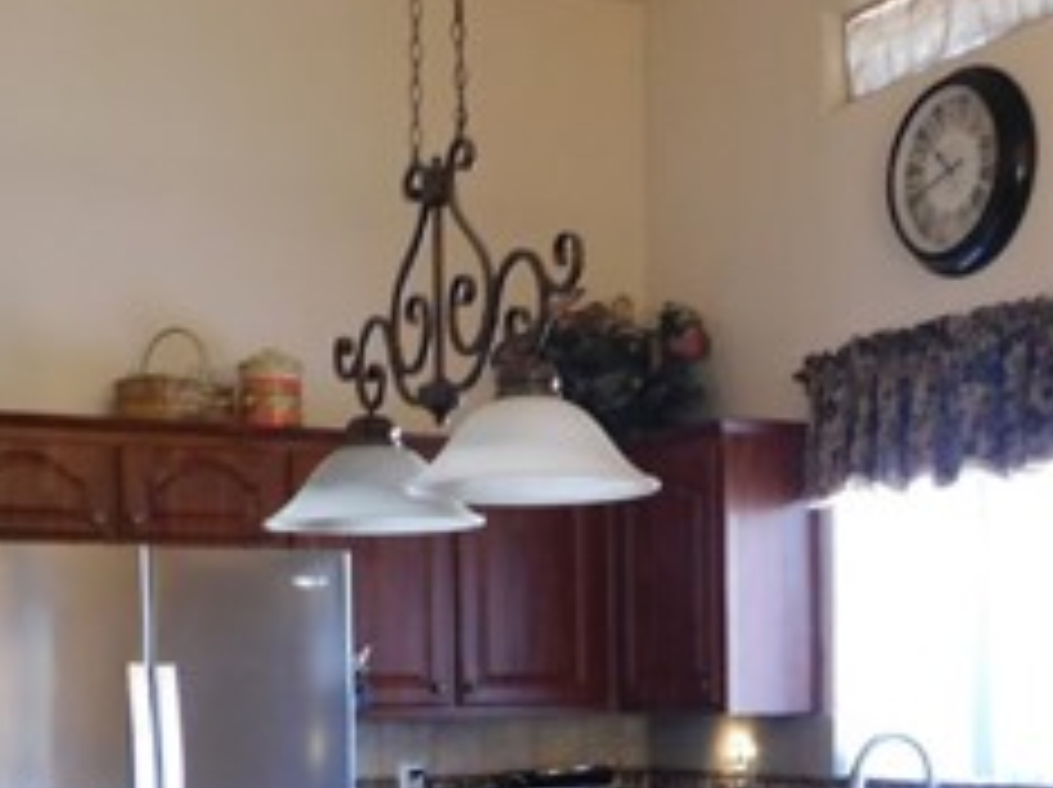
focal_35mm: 63
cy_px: 806
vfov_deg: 22.3
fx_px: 1914
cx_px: 558
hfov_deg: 30.7
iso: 400
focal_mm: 4
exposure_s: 1/20
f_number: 3
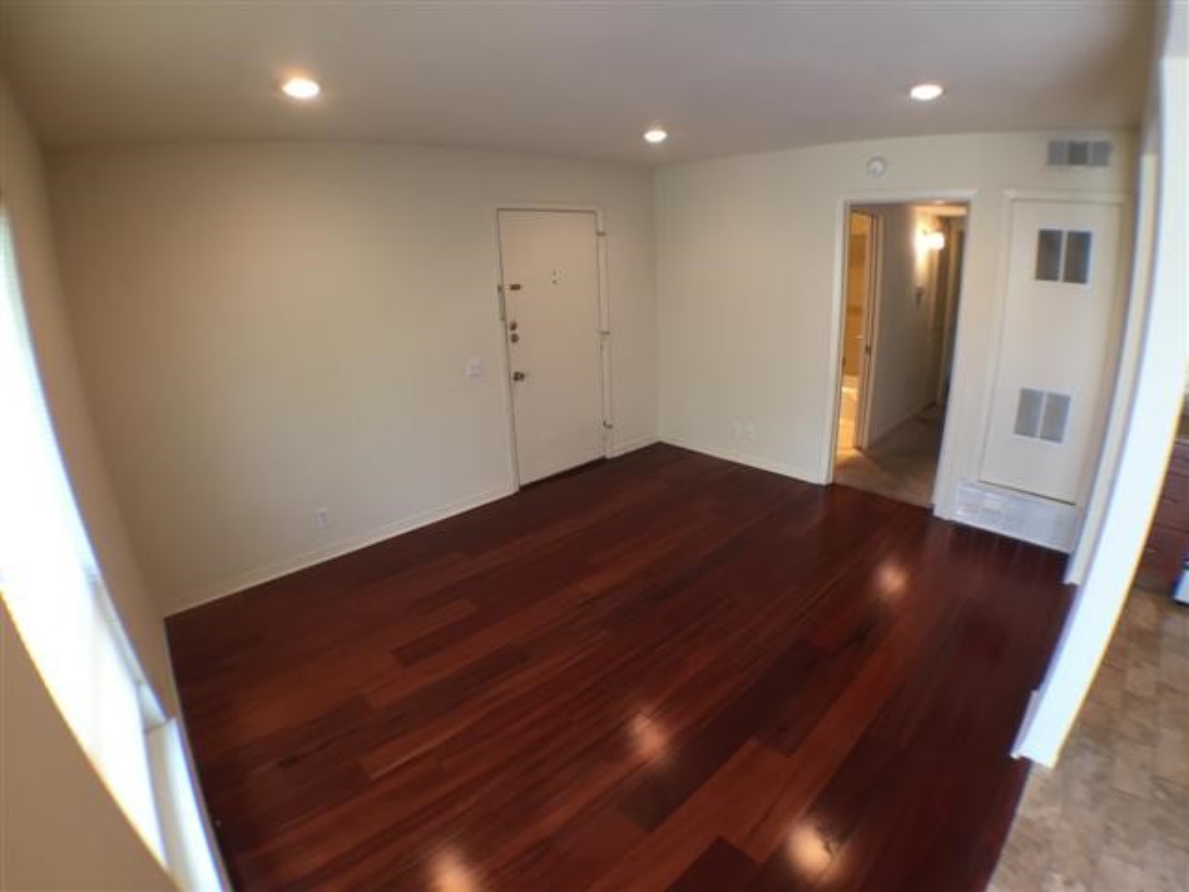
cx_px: 594
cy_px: 446
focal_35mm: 29
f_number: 2.2
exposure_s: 1/33
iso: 100
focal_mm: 4.15
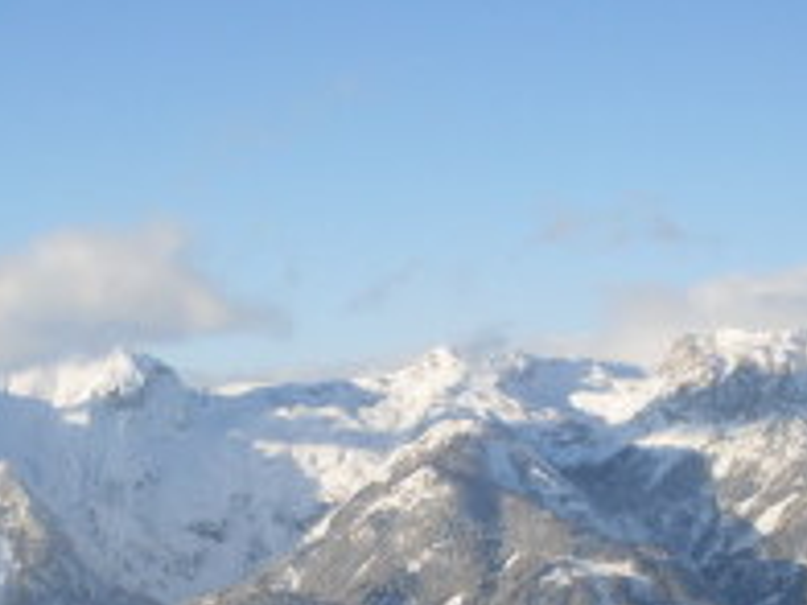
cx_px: 292
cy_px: 568
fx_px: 2168
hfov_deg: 21.0
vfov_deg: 15.7
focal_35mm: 93
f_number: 8.4
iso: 80
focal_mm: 6.3
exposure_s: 1/180
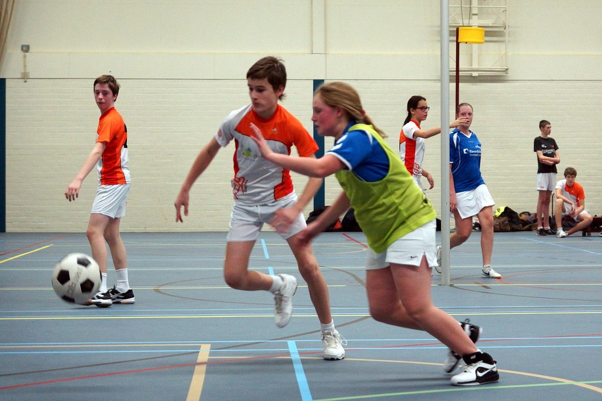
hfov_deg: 27.0
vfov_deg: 18.2
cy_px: 200
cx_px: 301
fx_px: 1254
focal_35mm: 75
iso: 1250
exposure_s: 1/200
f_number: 3.2
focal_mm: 50
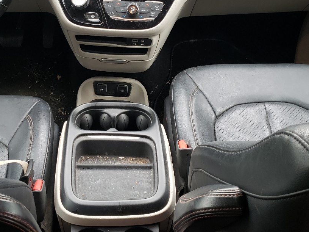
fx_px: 455
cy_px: 80
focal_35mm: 51
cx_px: 113
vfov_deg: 28.4
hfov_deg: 37.2
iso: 54
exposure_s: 1/100
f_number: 1.5
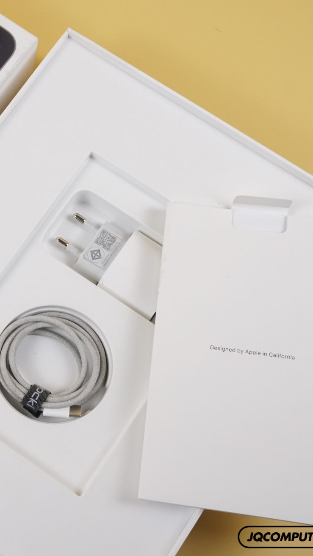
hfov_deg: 19.2
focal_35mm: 60
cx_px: -38
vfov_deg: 35.0
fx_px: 882
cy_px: 278
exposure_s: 1/100
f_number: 8
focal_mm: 25
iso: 2000
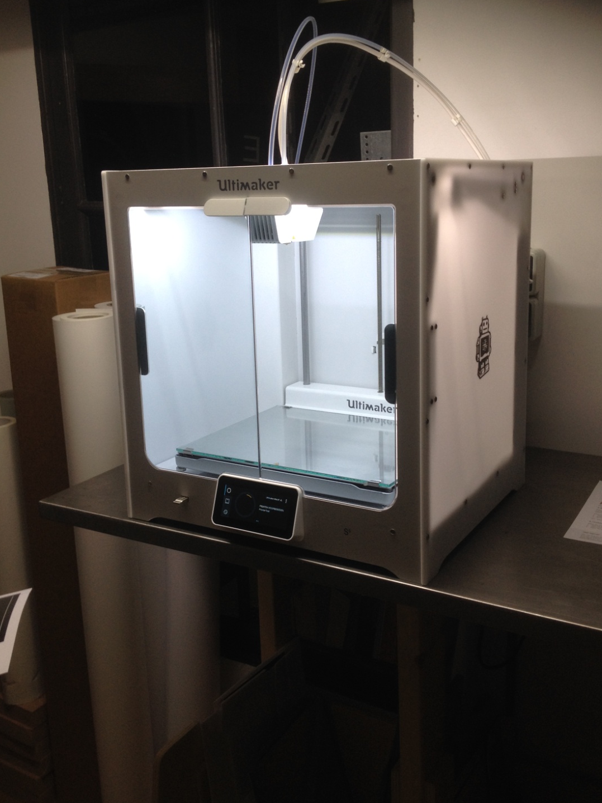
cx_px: 320
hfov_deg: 36.8
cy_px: 361
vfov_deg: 47.8
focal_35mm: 39
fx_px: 904
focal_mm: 4.28
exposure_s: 1/30
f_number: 2.4
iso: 50
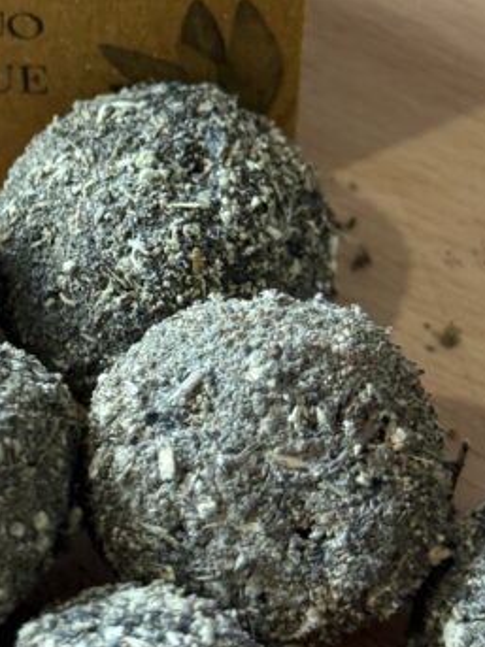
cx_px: -23
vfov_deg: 17.5
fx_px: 2094
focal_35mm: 112
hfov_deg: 13.0
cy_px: 207
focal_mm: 6.76
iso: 160
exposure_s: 1/50
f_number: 1.78
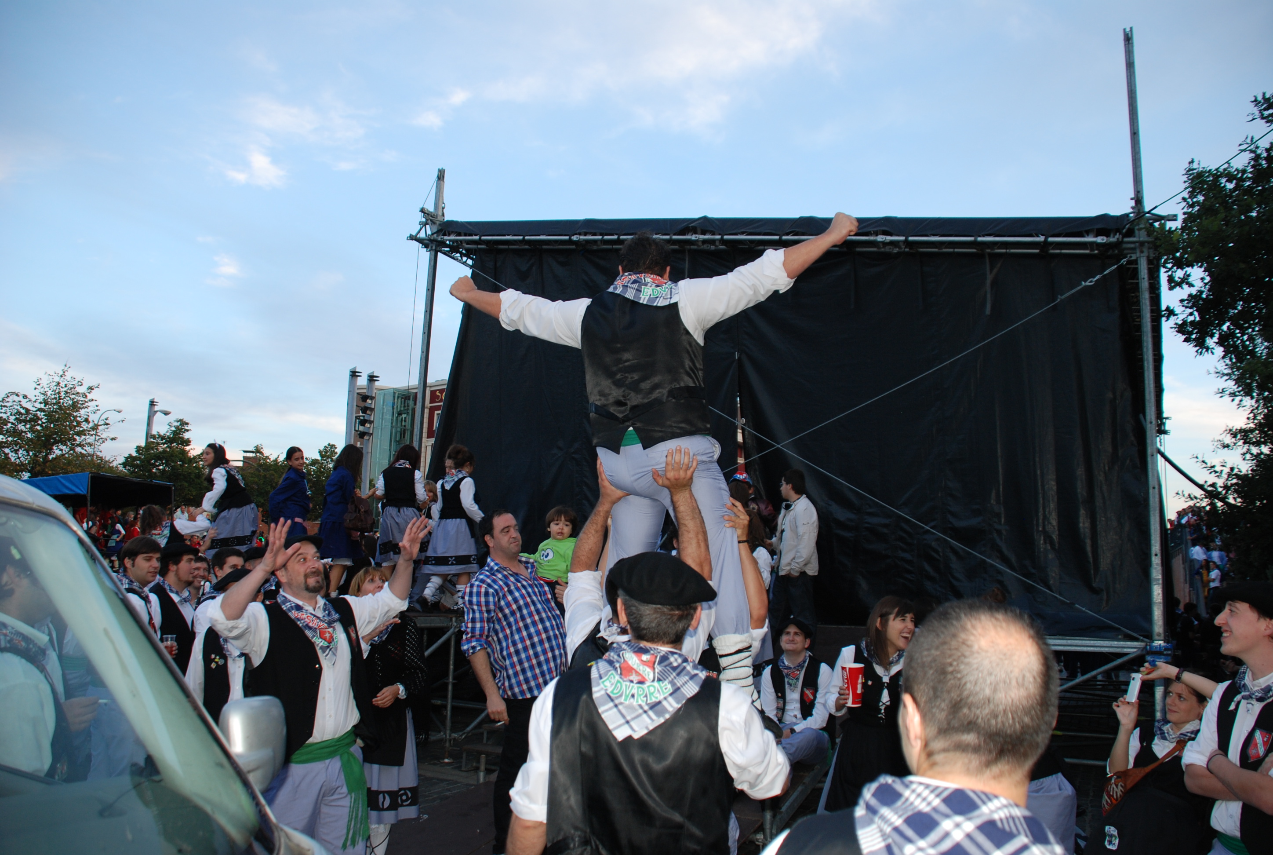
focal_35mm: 27
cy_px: 428
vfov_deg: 48.1
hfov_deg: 67.3
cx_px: 636
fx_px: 957
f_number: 3.5
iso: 200
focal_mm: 18
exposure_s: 1/60
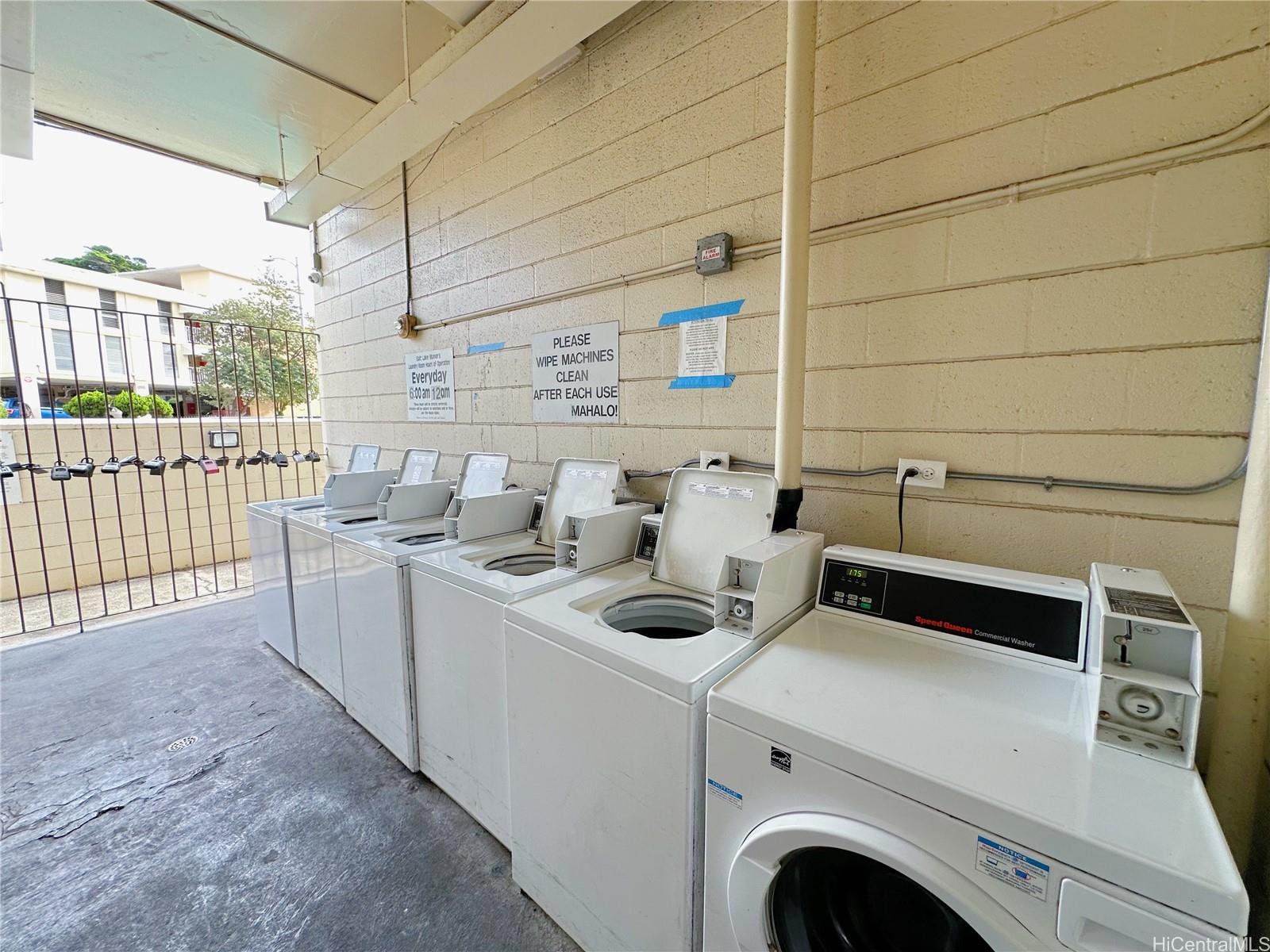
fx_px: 514
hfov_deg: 102.1
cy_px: 476
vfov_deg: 85.7
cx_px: 635
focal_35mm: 14
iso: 64
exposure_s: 1/99
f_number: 2.2
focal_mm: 2.22
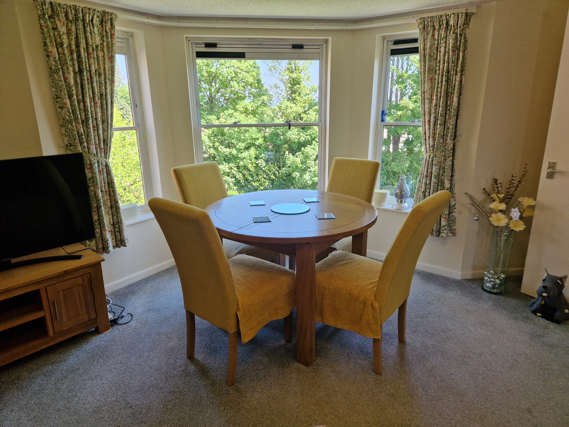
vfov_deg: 58.9
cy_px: 214
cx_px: 284
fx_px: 378
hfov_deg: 73.9
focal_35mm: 23
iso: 50
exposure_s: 1/180
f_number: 1.8
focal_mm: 5.4
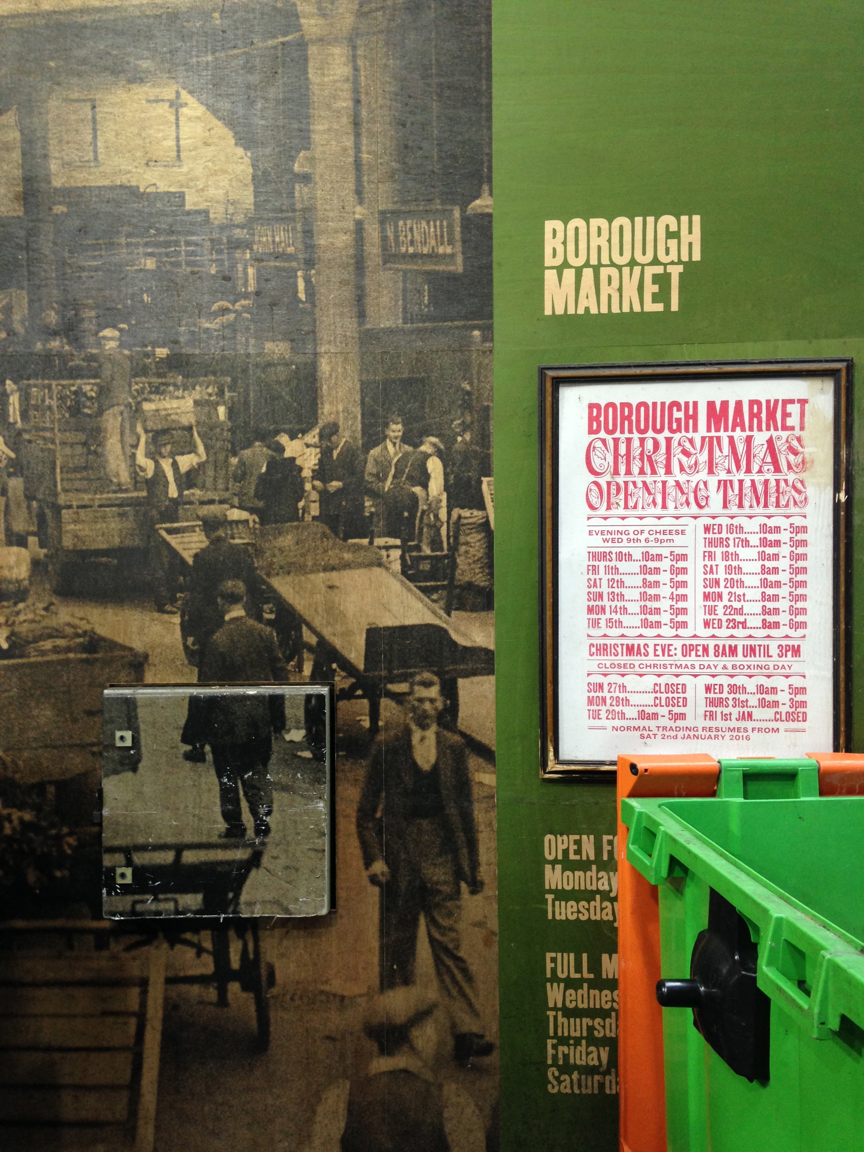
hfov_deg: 42.9
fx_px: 1098
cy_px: 576
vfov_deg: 55.4
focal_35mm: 33
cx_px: 432
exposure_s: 1/20
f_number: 2.4
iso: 100
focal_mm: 4.12
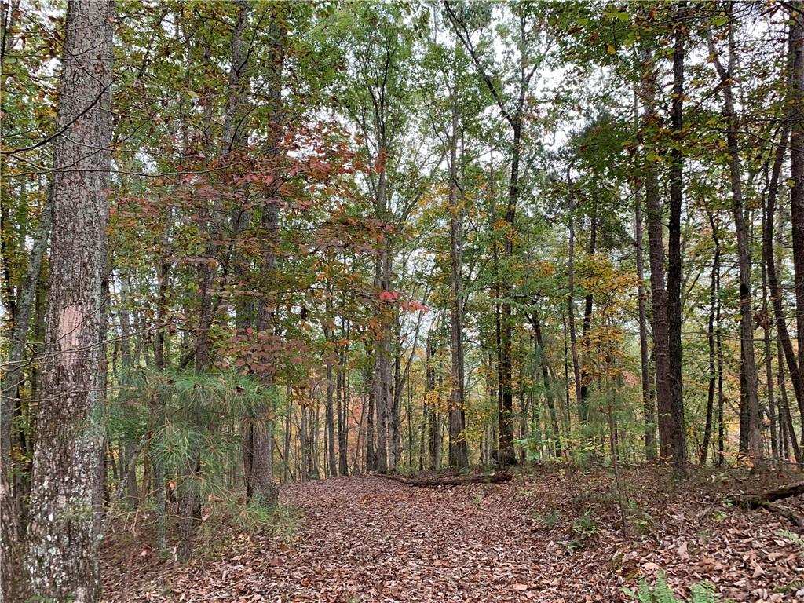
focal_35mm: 26
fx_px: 604
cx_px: 402
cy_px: 302
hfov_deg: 67.3
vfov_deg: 53.1
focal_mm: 4.25
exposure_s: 1/122
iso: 32
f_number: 1.8
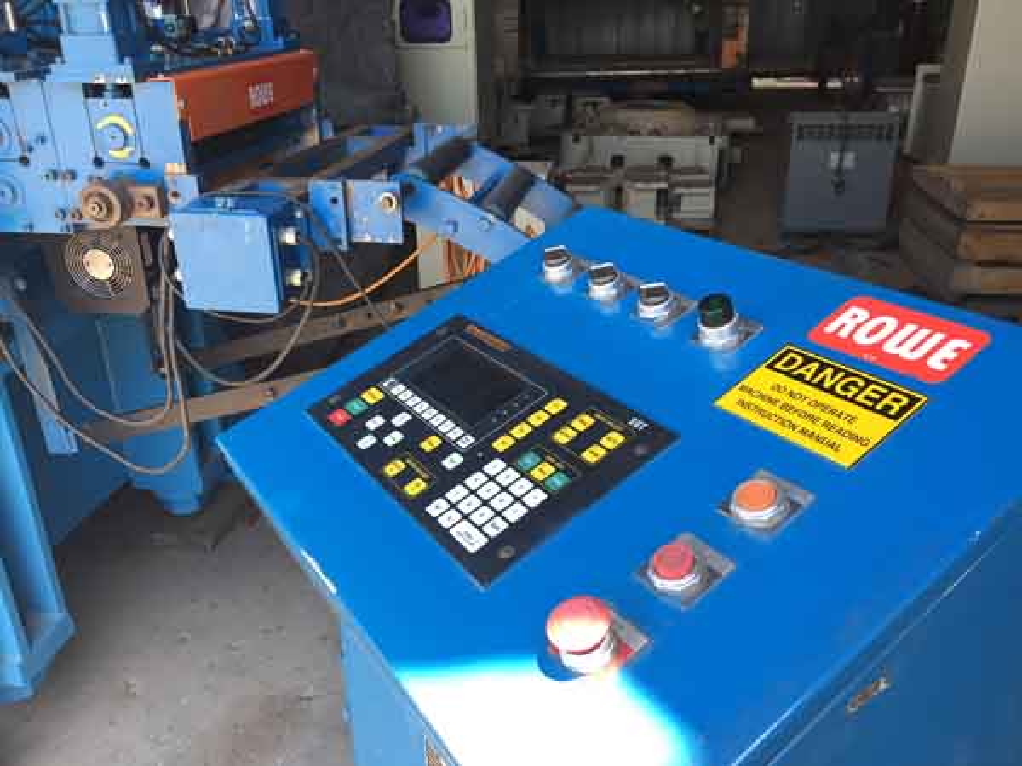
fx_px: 856
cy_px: 383
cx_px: 511
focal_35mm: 29
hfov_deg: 61.7
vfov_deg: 48.2
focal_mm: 4.15
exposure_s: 1/120
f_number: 2.2
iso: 32
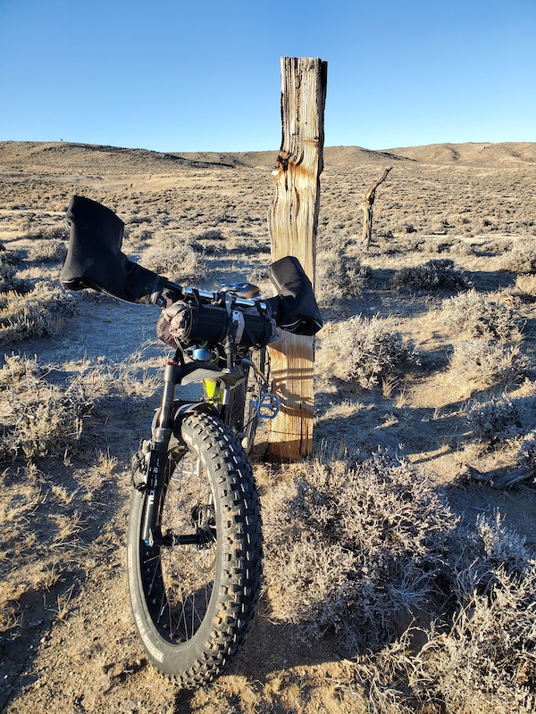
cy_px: 357
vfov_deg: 67.3
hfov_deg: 53.1
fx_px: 537
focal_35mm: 26
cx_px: 268
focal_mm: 4.3
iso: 50
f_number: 2.4
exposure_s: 1/529
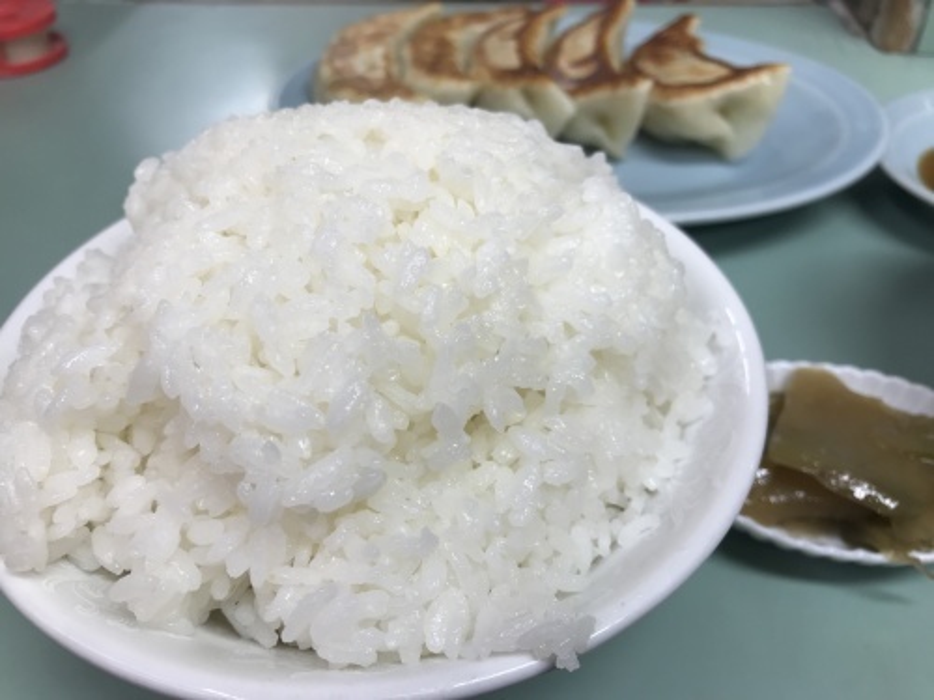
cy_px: 350
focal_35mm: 28
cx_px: 467
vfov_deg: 49.7
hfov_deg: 63.4
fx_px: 755
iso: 32
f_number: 1.8
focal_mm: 3.99
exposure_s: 1/100
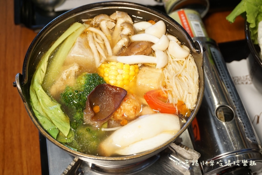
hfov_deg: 43.6
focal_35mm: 45
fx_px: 328
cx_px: 131
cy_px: 88
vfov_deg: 29.9
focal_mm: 30
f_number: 5
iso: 500
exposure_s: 1/60
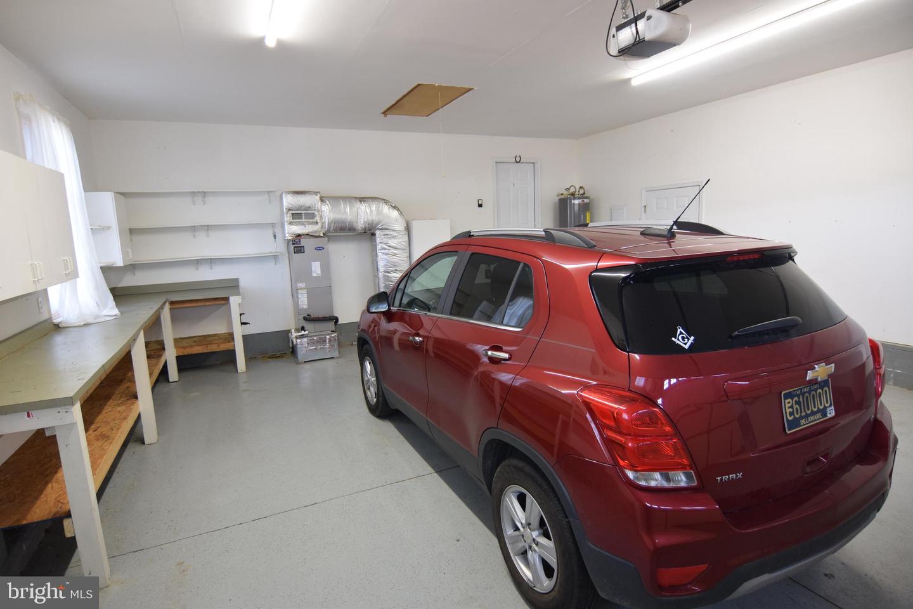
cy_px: 304
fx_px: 456
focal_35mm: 18
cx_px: 456
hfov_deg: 90.0
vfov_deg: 67.4
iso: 500
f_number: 4
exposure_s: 1/60
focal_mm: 12
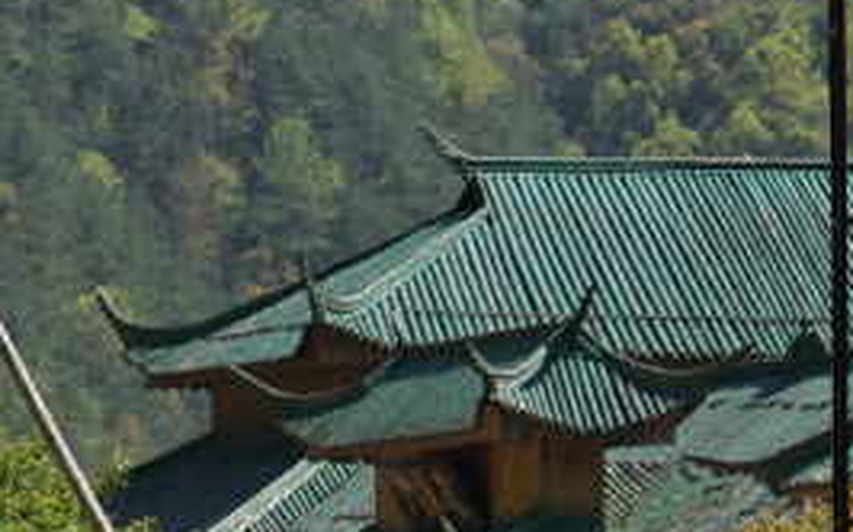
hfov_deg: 4.0
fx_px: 12292
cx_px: 564
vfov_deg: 2.5
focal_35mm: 529
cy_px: 593
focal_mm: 115
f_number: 8
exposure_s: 1/200
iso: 100
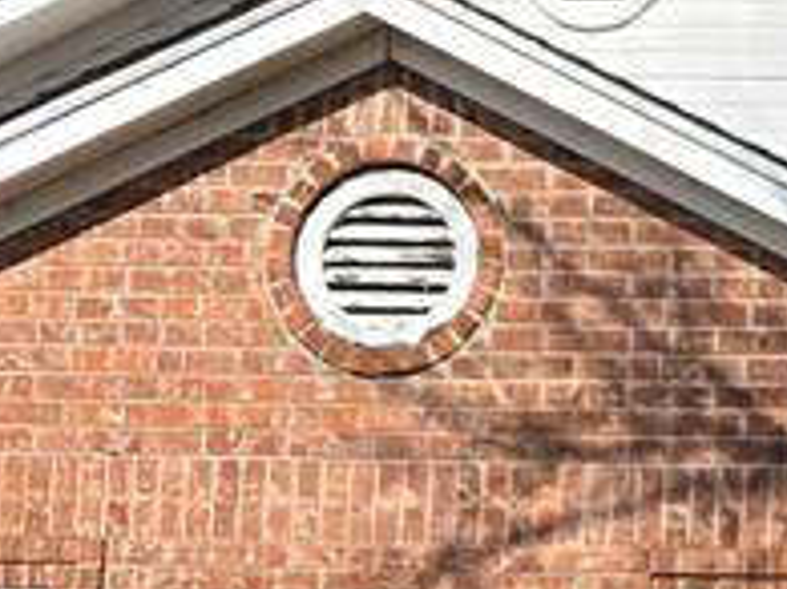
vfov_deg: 11.8
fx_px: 2749
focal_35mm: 121
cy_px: 835
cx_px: 1291
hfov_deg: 14.8
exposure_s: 1/2321
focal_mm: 5.4
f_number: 1.8
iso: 25
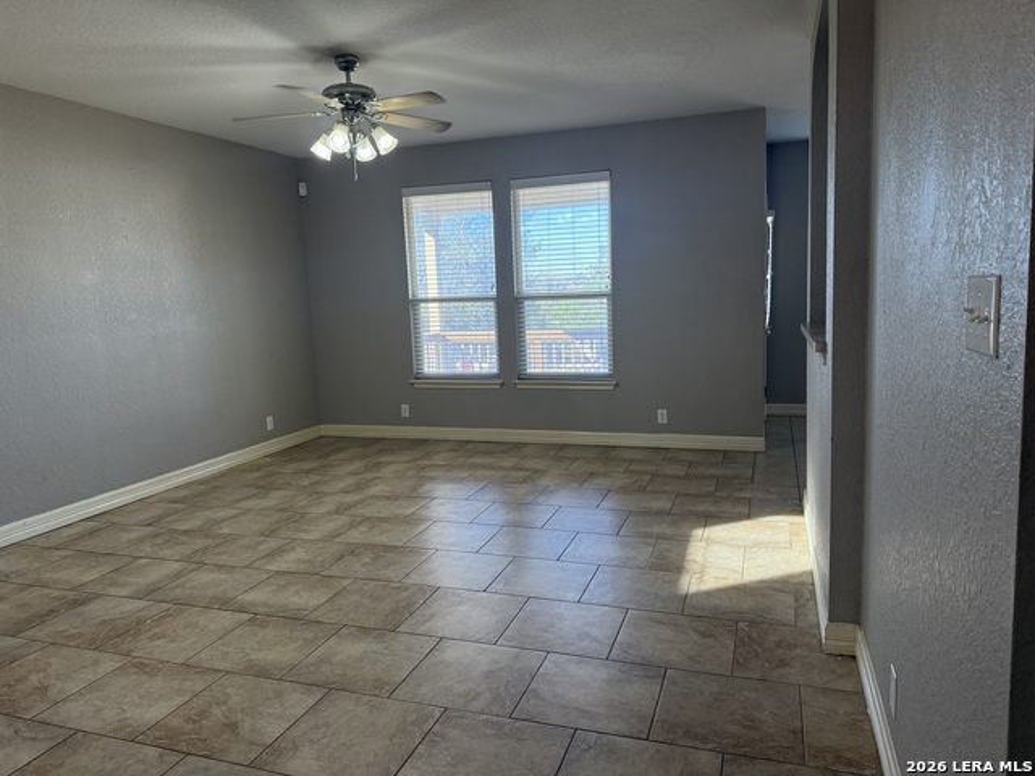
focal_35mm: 24
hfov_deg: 71.6
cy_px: 388
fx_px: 718
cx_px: 518
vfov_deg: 56.8
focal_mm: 6.76
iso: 200
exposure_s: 1/185
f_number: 1.78
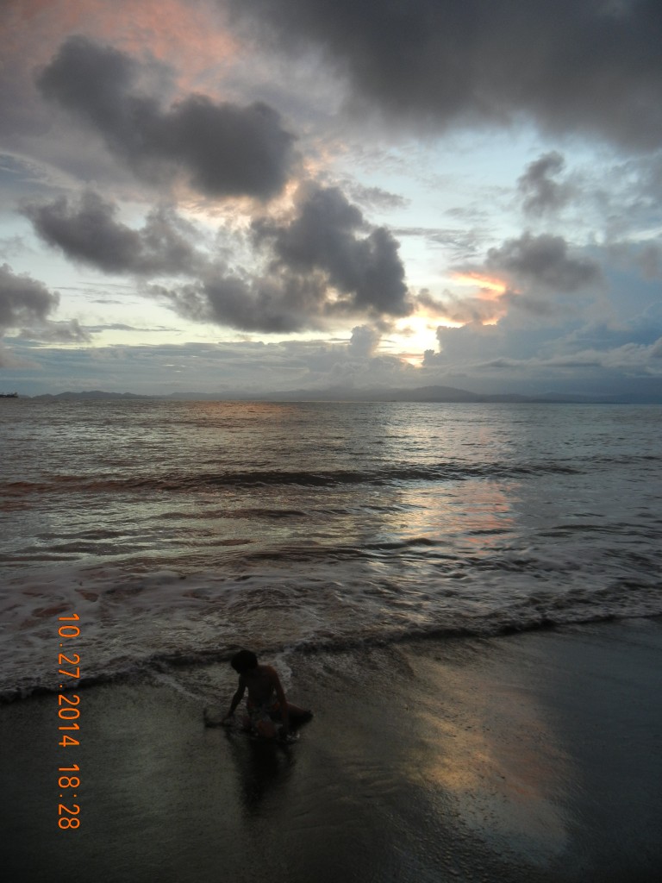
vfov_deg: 60.0
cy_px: 442
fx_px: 765
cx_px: 331
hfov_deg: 46.8
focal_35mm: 30
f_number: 3.5
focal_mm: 5.4
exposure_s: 1/60
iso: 195
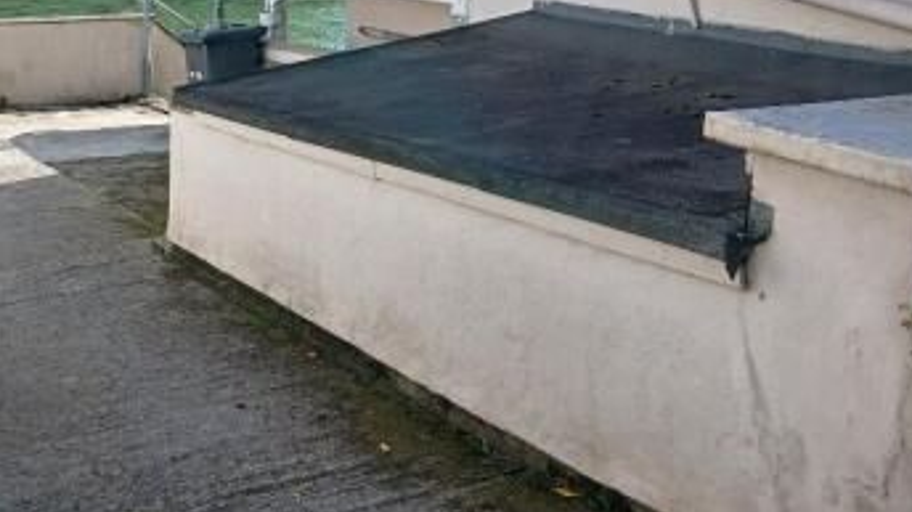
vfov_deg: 23.9
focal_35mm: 48
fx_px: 1160
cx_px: 216
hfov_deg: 41.5
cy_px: 15
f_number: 1.8
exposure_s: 1/349
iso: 20
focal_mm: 3.98
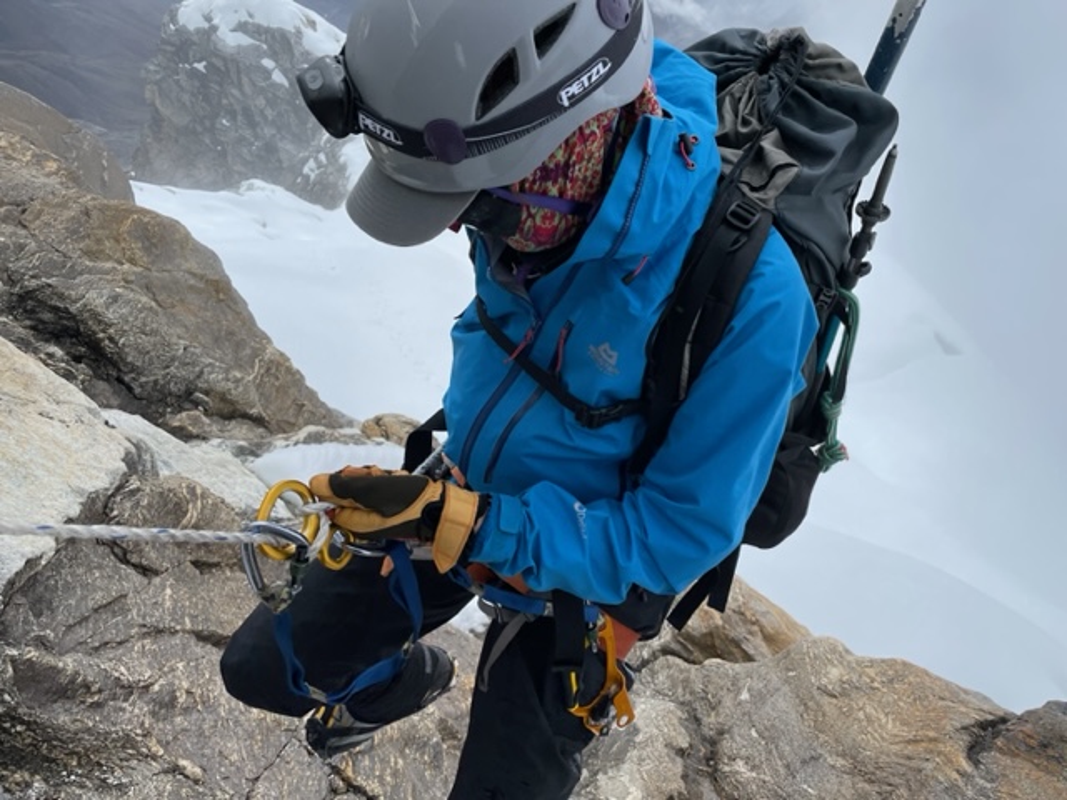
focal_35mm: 26
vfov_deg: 53.1
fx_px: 801
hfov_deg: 67.3
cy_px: 400
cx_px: 534
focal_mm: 4.2
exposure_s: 1/9804
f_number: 1.6
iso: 32
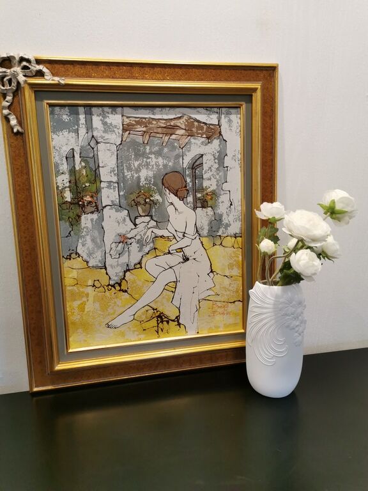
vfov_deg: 65.3
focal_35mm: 27
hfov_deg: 51.4
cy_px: 246
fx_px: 383
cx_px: 184
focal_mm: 5.58
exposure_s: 1/50
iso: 200
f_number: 1.8
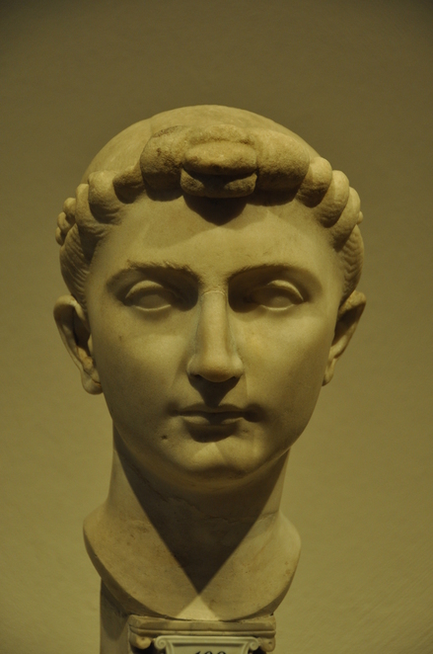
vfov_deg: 16.7
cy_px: 327
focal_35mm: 123
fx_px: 2227
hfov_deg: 11.1
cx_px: 216
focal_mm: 82
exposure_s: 1/80
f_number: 5
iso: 500
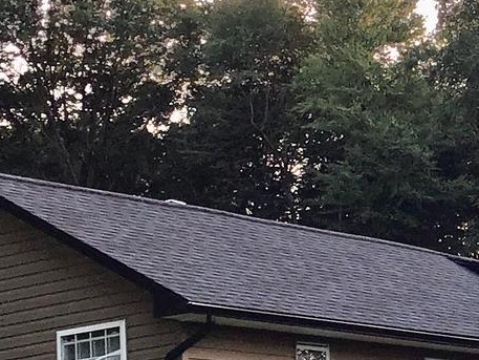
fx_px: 1924
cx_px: 656
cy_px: 359
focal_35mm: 139
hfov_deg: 13.6
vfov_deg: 10.6
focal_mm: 3.3
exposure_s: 1/120
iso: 32
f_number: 2.4
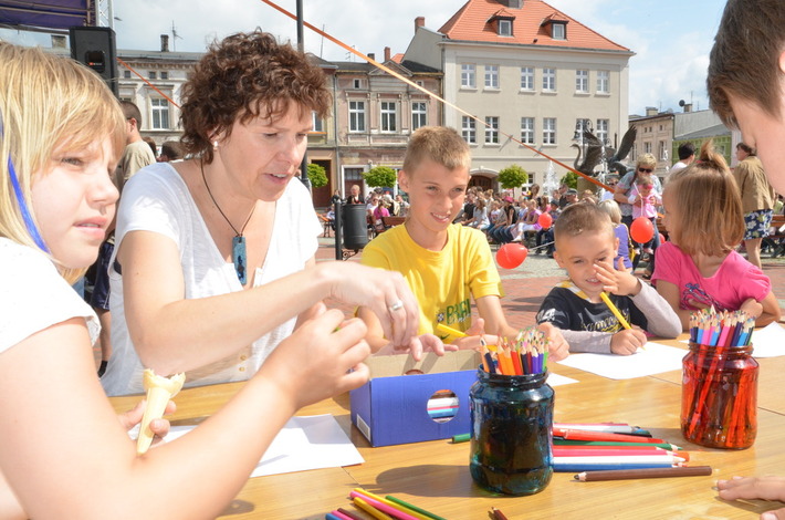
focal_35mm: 32
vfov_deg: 41.5
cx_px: 392
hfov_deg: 59.6
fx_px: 685
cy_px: 260
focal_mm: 21
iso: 800
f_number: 25
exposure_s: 1/200
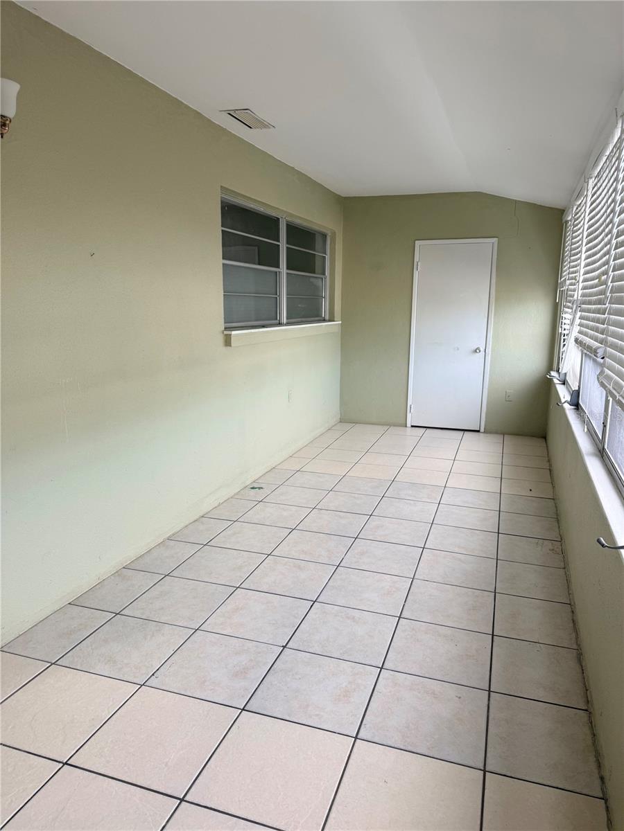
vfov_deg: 71.6
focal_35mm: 24
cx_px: 312
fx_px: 577
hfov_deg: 56.8
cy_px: 416
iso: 50
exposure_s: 1/121
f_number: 1.78
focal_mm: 6.76
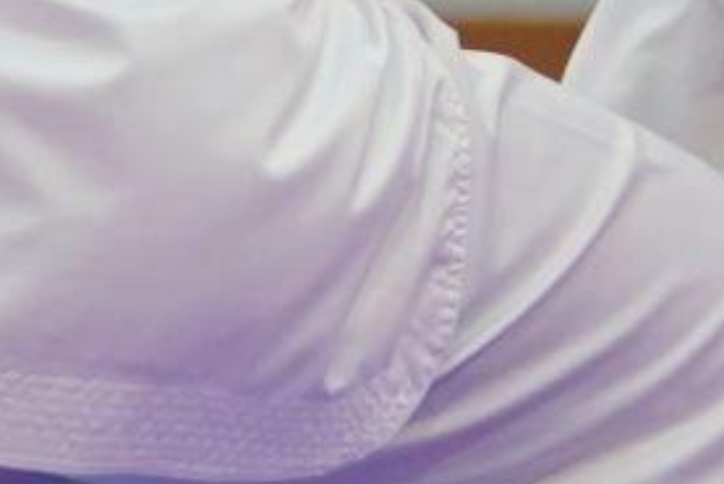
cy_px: -610
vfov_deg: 1.3
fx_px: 22072
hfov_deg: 1.9
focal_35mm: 1097
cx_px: 1296
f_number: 2.8
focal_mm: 113
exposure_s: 1/1000
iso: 1600
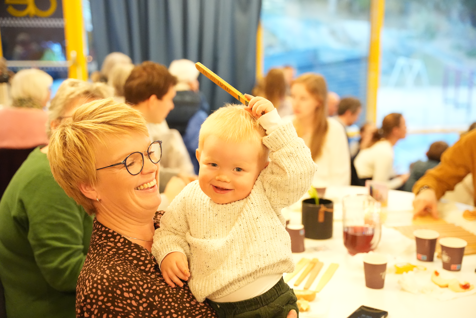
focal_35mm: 49
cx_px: 238
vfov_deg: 27.5
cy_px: 159
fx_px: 649
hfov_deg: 40.3
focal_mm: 49.1
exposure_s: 1/400
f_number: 2.8
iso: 12800
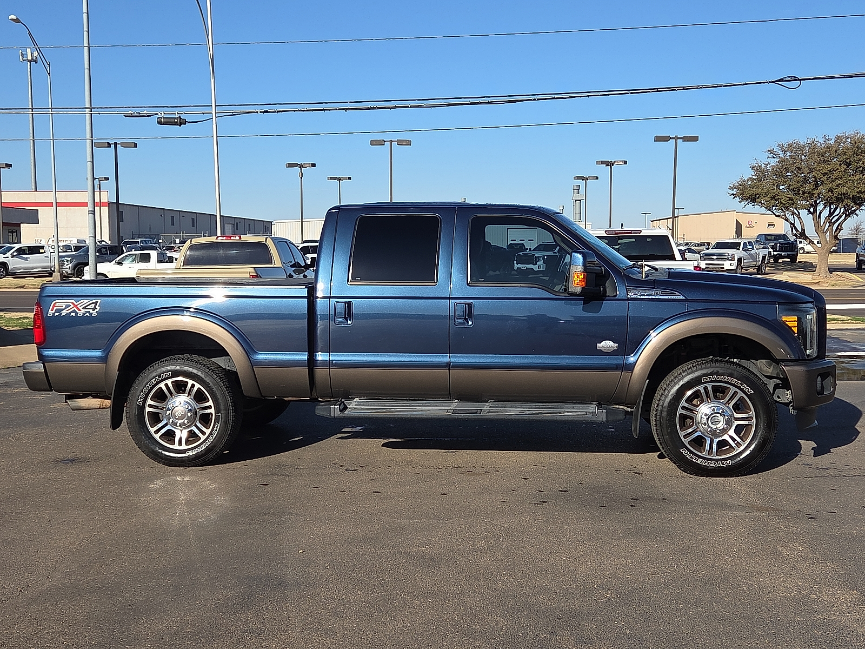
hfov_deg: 46.8
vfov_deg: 36.0
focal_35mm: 40
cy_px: 324
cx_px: 432
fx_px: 1000
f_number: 1.8
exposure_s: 1/10000
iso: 77
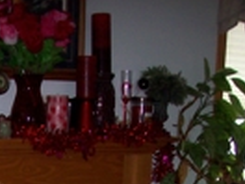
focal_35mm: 109
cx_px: -37
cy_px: 273
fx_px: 771
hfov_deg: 17.3
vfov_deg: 12.9
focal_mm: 6
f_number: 2.7
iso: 80
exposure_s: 1/64
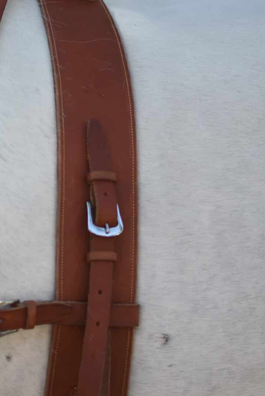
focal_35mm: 123
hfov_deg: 11.0
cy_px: 153
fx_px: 1358
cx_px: -5
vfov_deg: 16.6
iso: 200
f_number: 1.8
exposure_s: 1/3200
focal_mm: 35
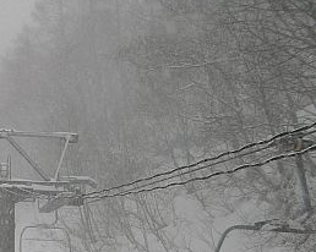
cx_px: -59
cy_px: 287
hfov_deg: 19.6
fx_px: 860
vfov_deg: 16.1
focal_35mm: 92
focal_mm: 5.8
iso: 50
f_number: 3.5
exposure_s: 1/89
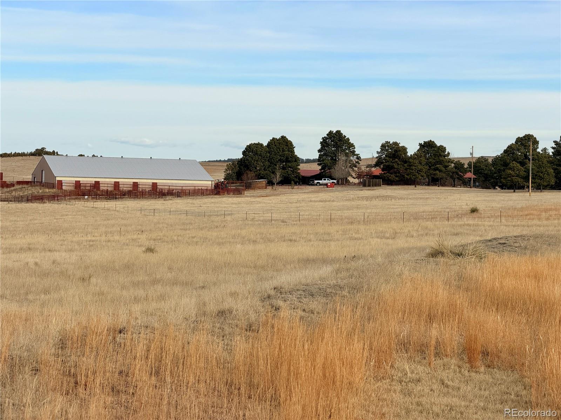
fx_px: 1621
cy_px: 210
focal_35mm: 100
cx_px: 280
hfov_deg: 19.6
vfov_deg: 14.8
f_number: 2.8
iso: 32
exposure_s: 1/638
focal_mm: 16.89
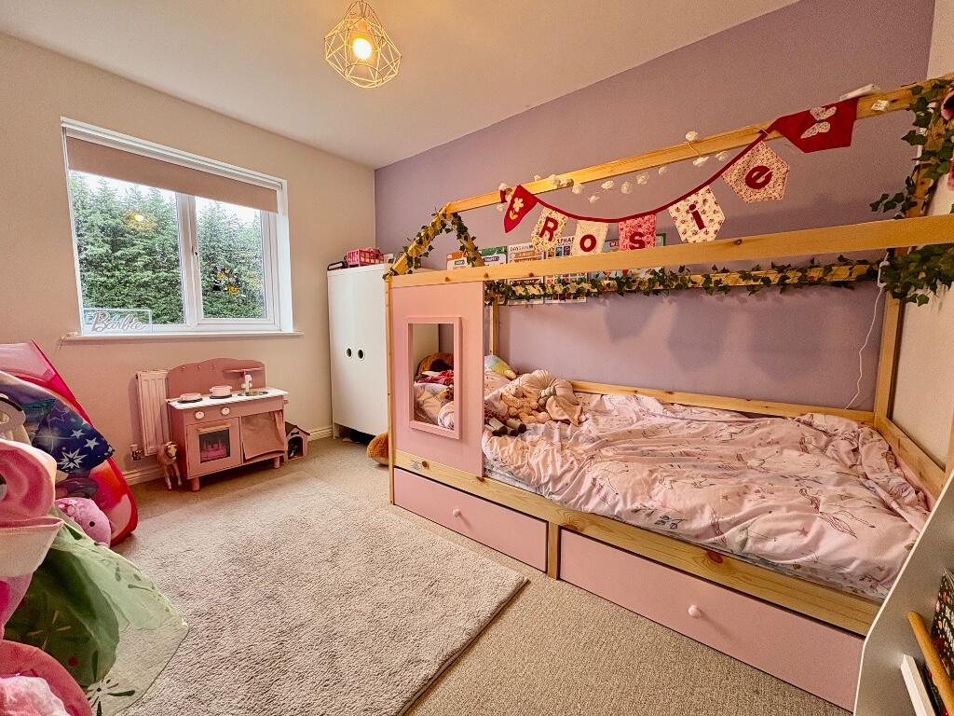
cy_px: 358
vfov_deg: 85.7
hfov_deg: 102.1
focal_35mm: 14
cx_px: 477
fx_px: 386
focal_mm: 2.22
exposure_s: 1/50
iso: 125
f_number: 2.2
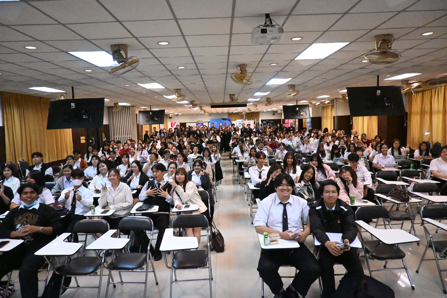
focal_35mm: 24
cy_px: 149
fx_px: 298
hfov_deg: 73.7
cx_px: 224
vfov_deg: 53.1
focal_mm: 16
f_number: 3.5
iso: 20000
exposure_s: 1/2000
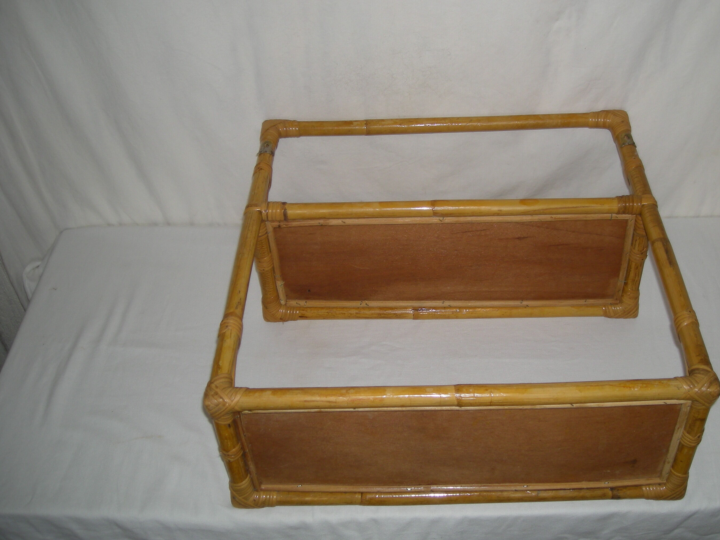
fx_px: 832
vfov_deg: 35.9
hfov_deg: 46.7
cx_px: 411
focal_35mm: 40
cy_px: 242
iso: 50
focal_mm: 5.7
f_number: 2.8
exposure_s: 1/43
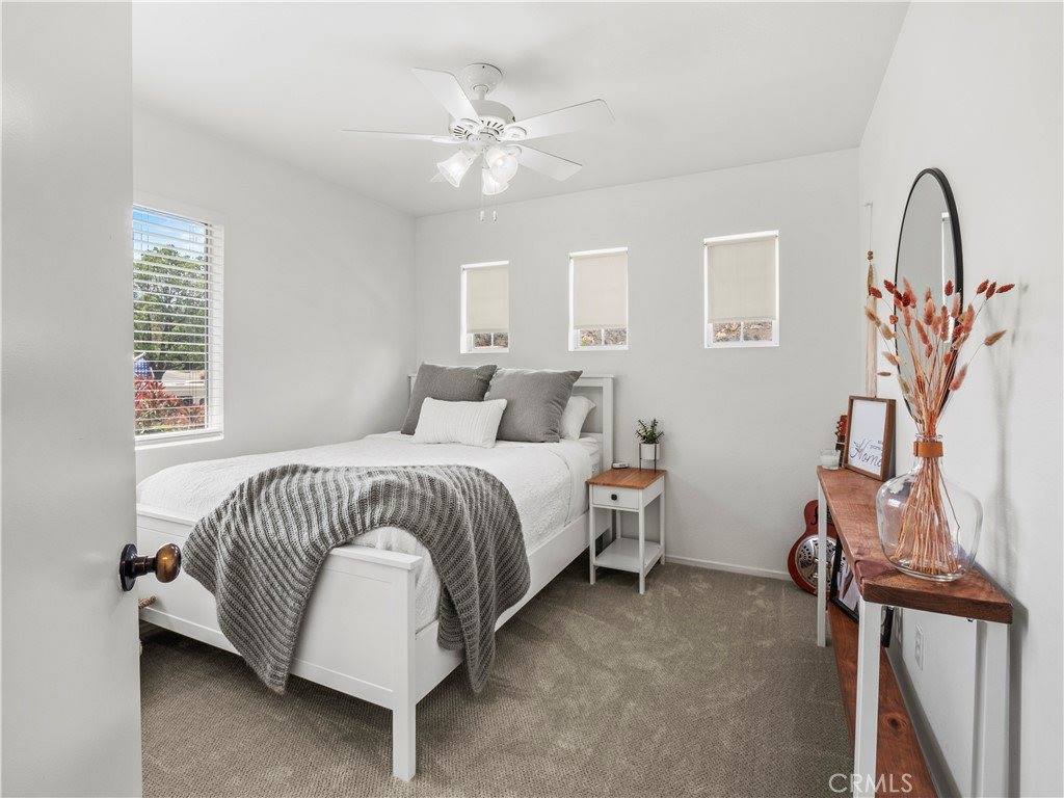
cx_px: 532
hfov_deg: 94.5
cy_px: 399
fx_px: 492
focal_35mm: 16
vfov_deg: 78.1
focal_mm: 8
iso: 250
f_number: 8
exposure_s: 1/6
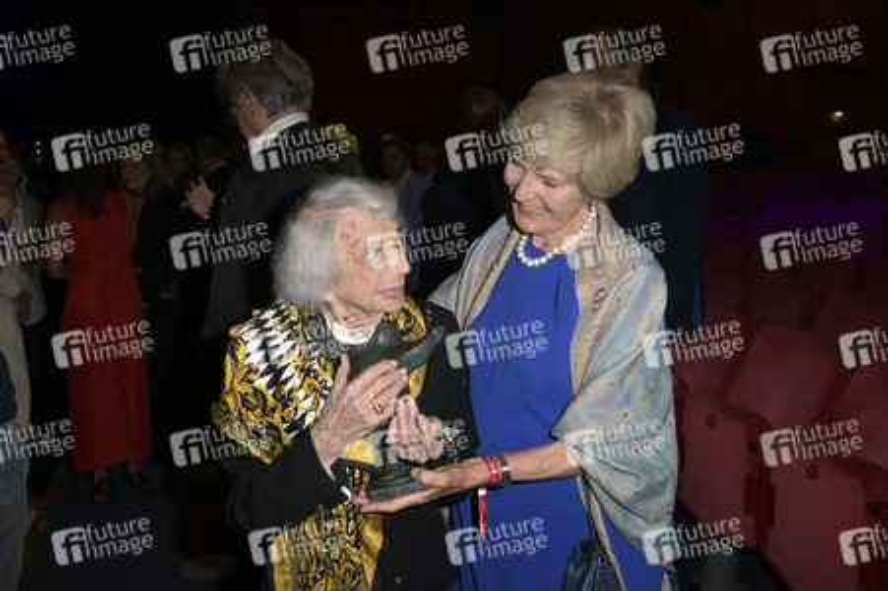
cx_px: 444
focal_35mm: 32
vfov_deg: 41.1
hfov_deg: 58.8
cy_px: 296
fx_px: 789
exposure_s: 1/40
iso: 800
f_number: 5.6
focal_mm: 32
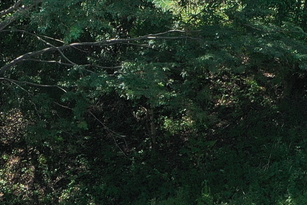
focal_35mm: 173
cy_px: 543
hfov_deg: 11.9
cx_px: 200
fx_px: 1475
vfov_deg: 7.3
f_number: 5
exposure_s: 1/200
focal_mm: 10.26
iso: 100
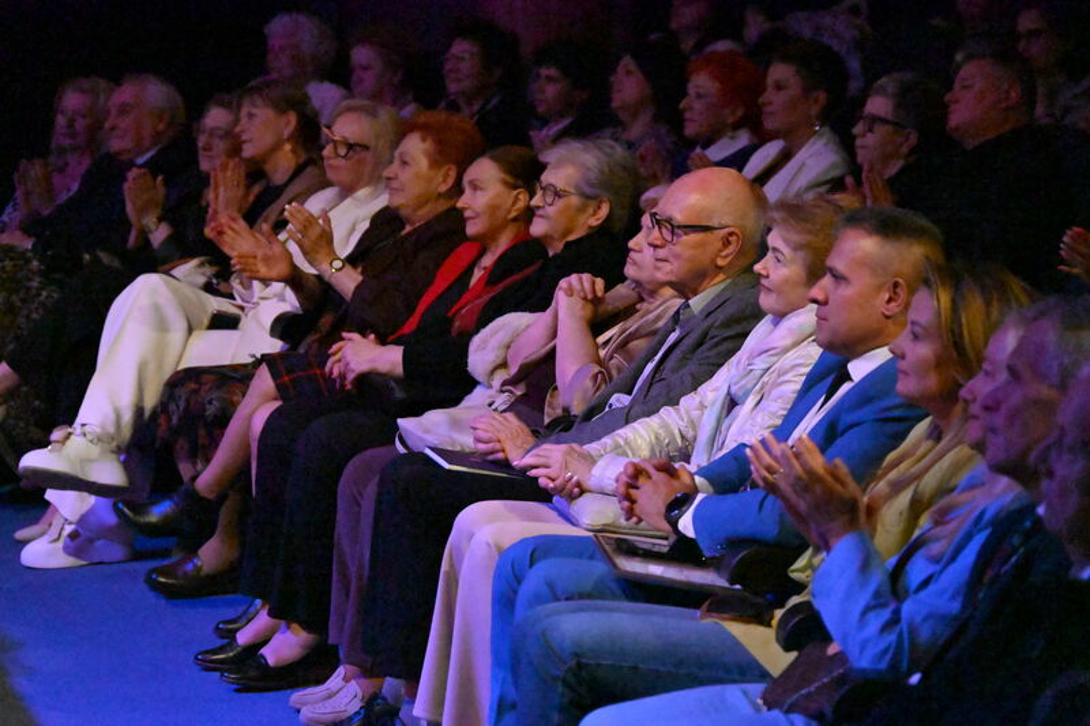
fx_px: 4086
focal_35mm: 135
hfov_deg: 15.2
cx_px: 545
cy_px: 363
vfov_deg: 10.2
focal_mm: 135
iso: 57600
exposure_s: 1/320
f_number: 6.3
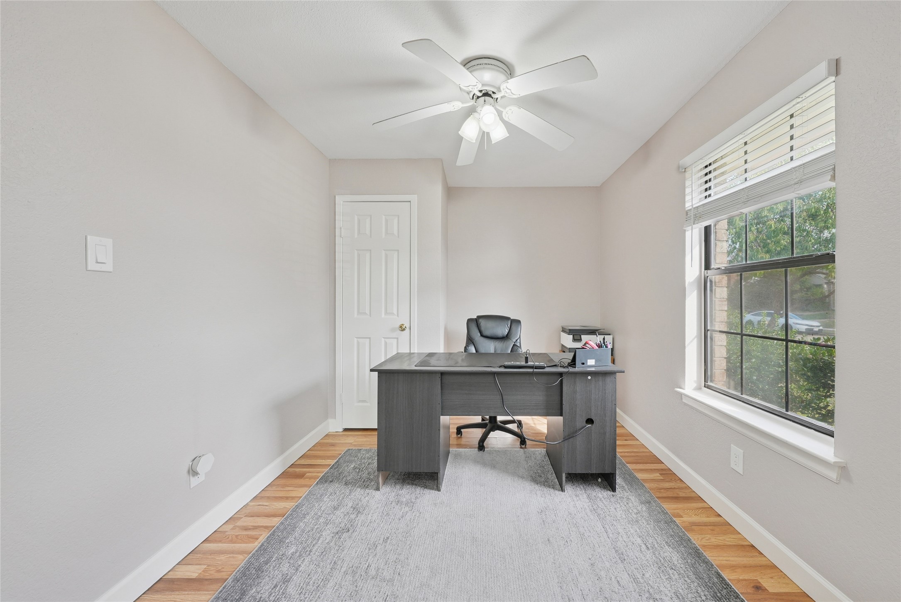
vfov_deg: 90.1
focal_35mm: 12
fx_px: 300
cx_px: 450
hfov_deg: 112.6
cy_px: 301
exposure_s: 1/30
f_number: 8
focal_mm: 12
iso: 320
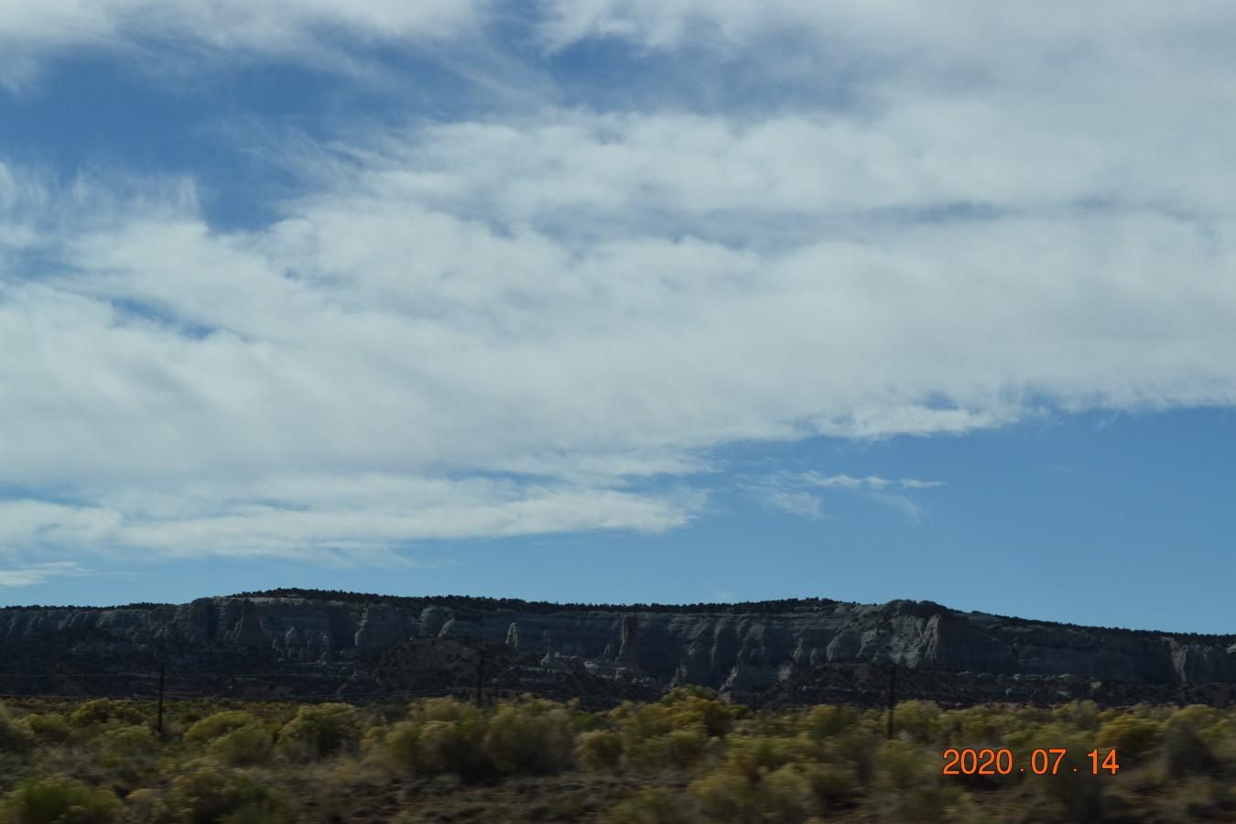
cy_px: 412
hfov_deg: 24.6
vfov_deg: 16.6
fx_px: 2832
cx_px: 618
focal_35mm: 82
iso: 200
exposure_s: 1/400
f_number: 10
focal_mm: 55
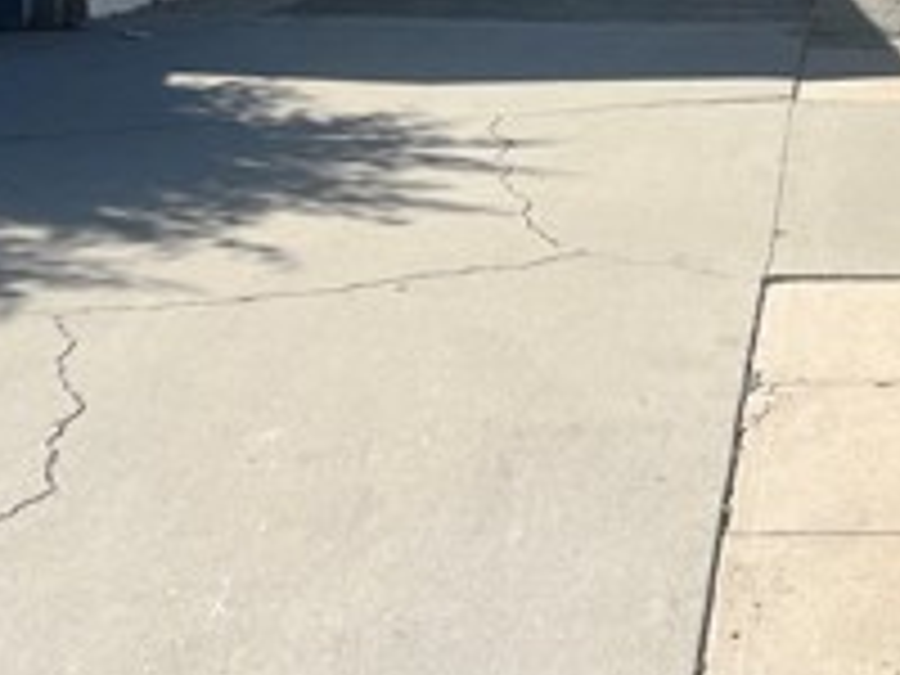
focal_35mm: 83
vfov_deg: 16.9
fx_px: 2158
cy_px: -153
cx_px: 738
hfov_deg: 23.2
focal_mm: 5.7
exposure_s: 1/4630
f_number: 1.5
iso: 50
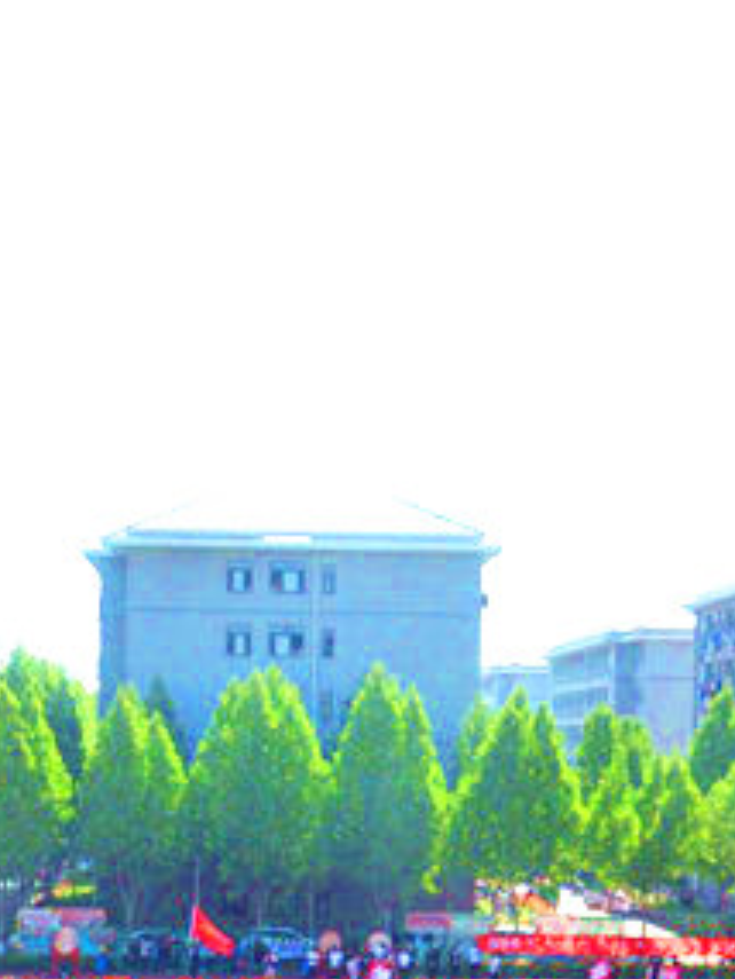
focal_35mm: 97
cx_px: 227
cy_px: 871
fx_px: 2744
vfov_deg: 19.9
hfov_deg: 15.2
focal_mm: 24
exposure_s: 1/1600
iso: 640
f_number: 9
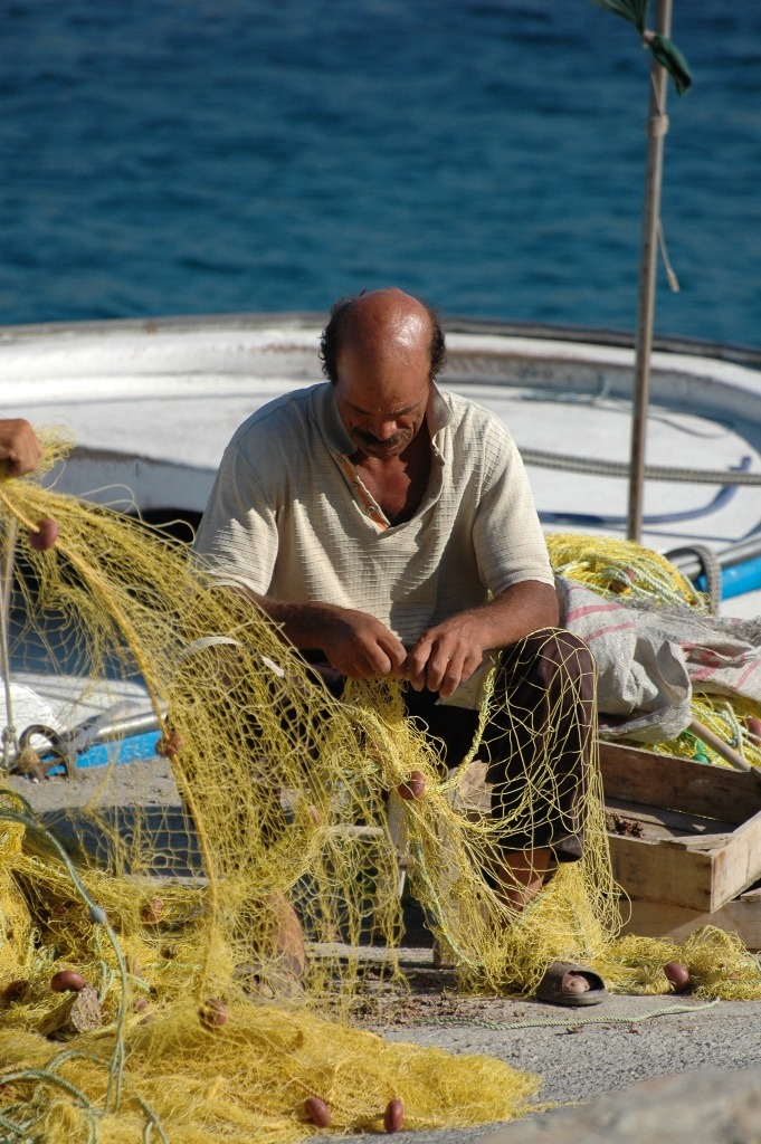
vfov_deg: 5.3
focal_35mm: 390
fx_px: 12386
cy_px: 572
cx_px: 380
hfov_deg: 3.5
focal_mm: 260
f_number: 5.6
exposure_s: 1/1250
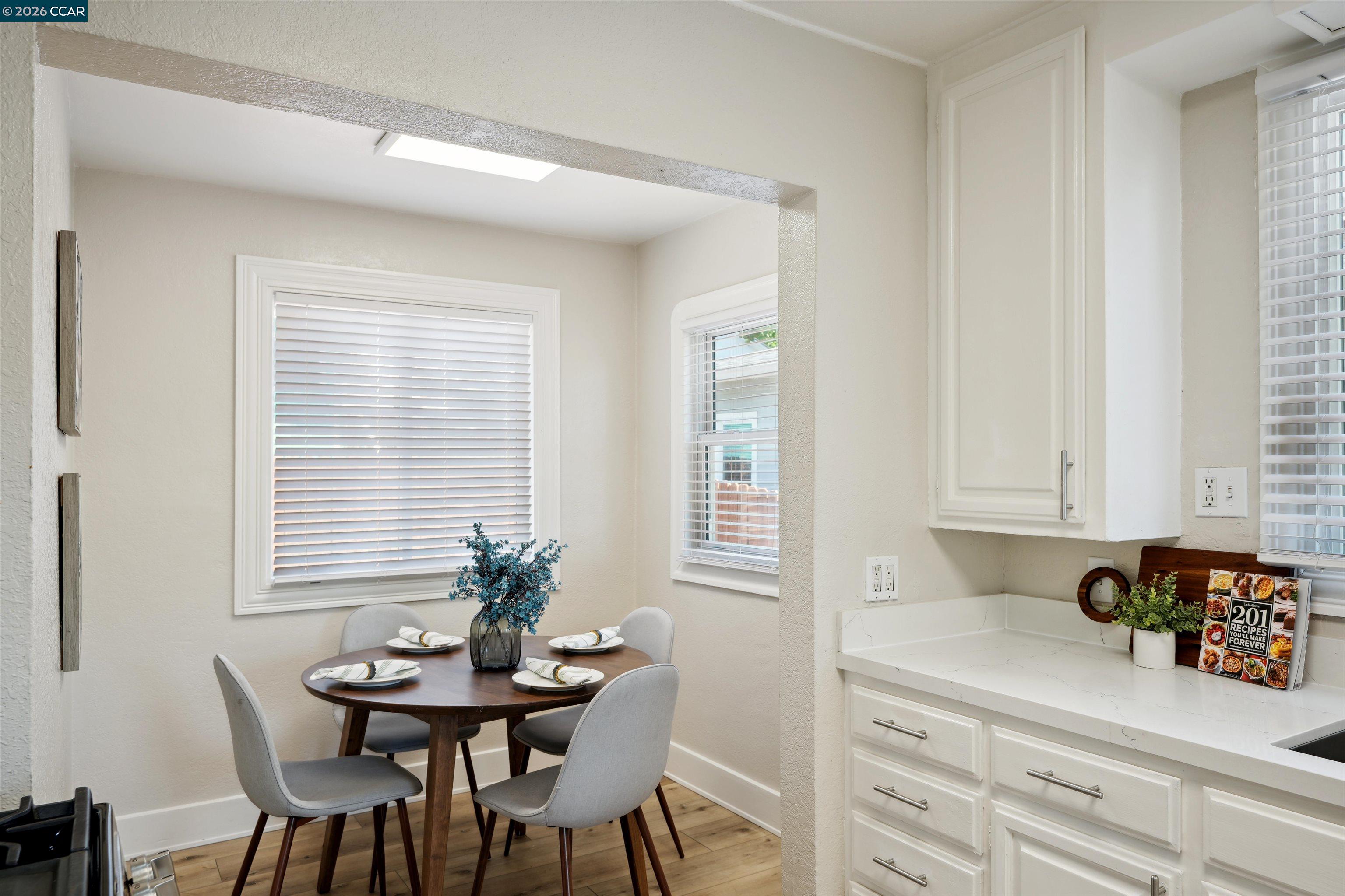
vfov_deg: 53.1
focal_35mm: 24
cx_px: 672
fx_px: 897
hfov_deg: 73.7
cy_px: 448
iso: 100
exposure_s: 1/10
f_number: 5.6
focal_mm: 24
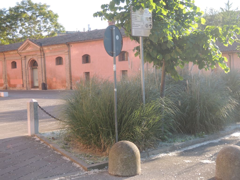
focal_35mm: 55
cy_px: 90
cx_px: 120
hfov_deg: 34.9
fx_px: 381
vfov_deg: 26.6
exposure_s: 1/160
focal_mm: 9.9
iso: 100
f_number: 4
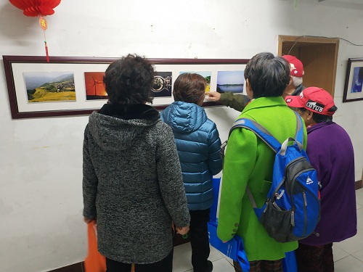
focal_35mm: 32
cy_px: 136
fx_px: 336
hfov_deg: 56.8
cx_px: 182
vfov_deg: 44.2
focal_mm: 4.5
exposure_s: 1/17
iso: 808
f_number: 2
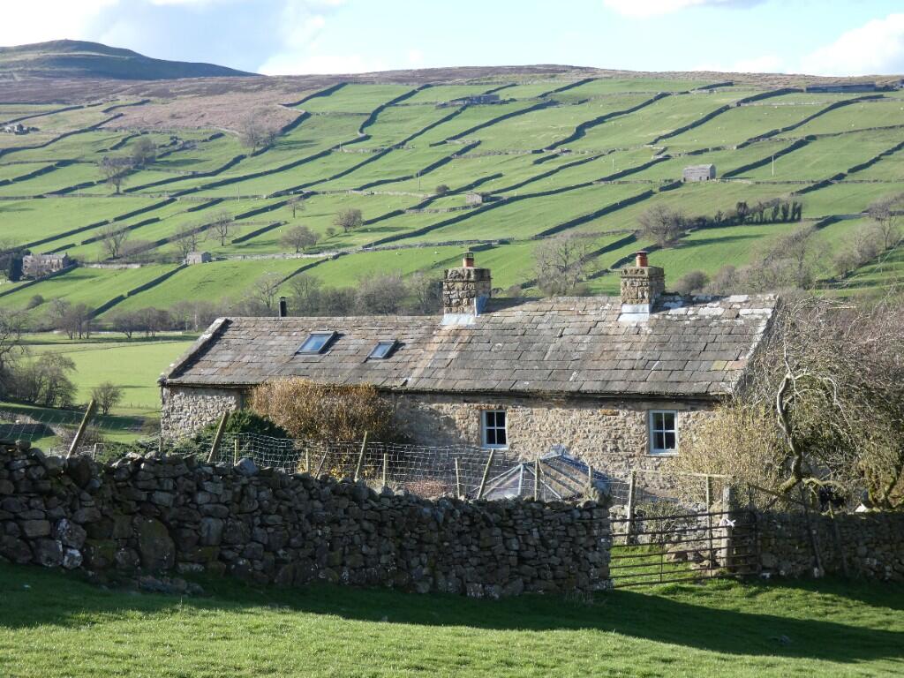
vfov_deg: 18.7
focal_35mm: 79
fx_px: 2063
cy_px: 339
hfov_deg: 24.7
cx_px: 452
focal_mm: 14.1
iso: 80
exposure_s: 1/160
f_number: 4.5
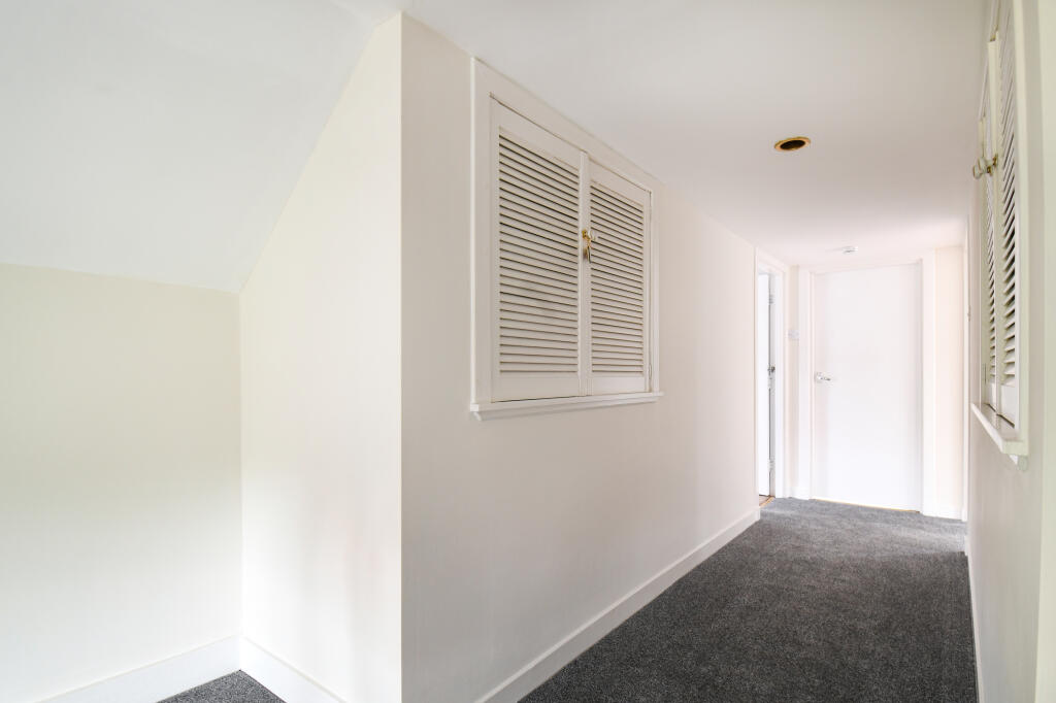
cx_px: 528
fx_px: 498
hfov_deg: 93.3
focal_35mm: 17
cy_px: 352
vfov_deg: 70.4
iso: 320
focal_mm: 11.5
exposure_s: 1/2.5
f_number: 9
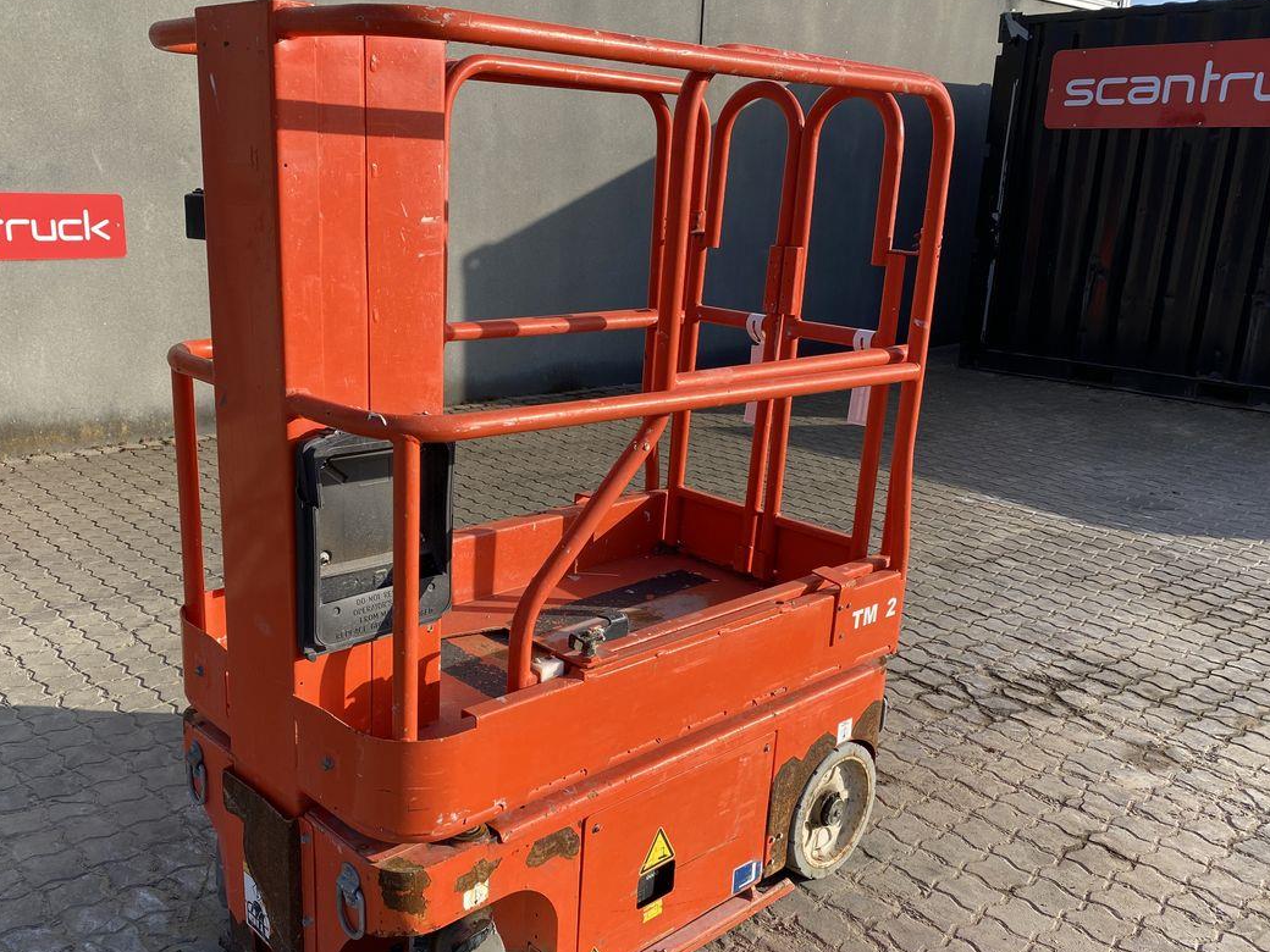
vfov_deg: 44.0
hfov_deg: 56.7
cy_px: 549
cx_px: 559
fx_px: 1174
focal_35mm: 32
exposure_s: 1/1232
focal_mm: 4.25
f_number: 1.8
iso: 32
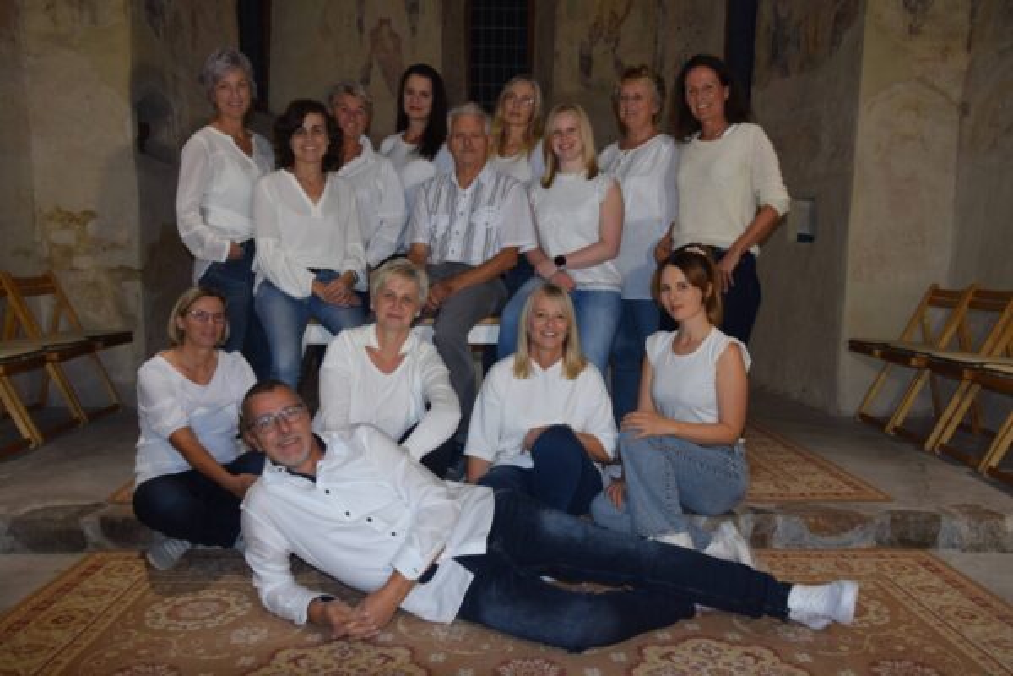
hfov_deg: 57.2
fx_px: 929
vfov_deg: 40.0
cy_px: 338
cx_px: 506
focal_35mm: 33
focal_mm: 22
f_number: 5
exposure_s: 1/100
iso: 800
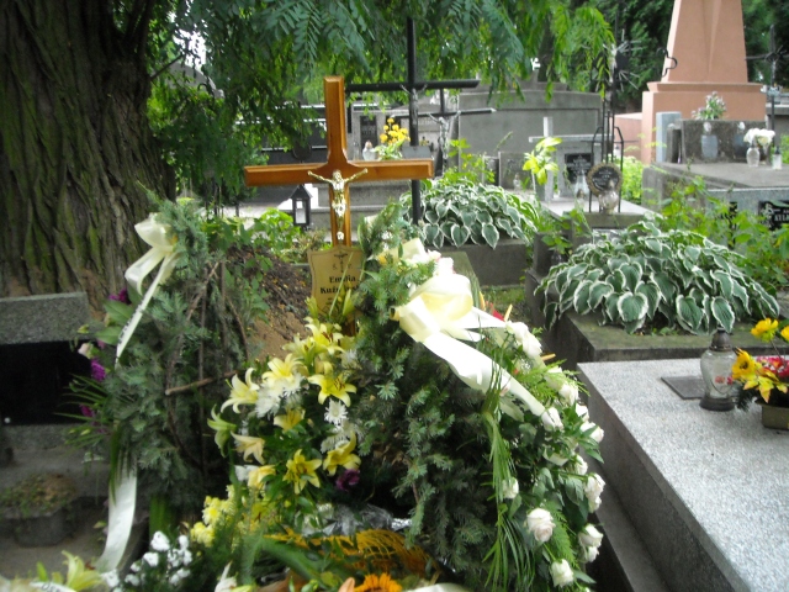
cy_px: 296
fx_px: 798
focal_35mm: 35
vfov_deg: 40.7
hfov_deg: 52.6
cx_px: 394
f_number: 2.8
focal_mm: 5.7
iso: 400
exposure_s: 1/33
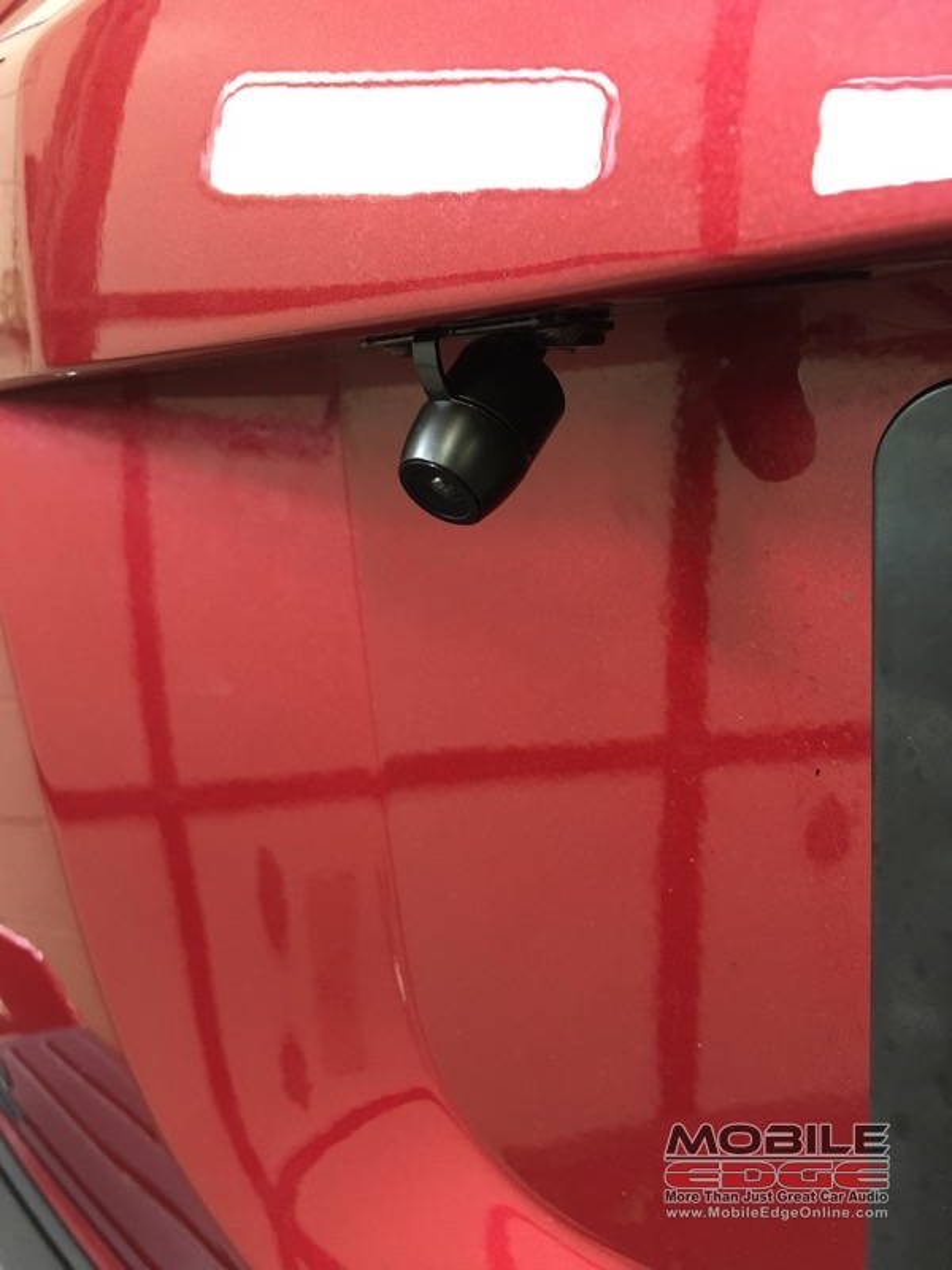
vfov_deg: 61.7
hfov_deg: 48.2
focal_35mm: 29
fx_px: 1063
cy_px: 635
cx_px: 476
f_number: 2.2
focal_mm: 4.15
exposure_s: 1/17
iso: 200
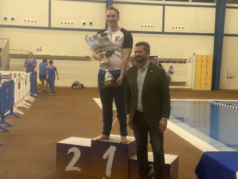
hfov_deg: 34.9
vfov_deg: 26.6
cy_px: 85
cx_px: 121
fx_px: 378
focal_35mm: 55
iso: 320
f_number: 2
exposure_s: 1/50
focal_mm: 6
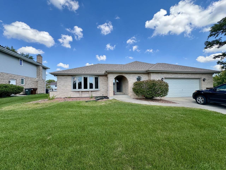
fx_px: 91
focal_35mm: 14
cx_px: 113
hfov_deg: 102.1
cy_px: 85
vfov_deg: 85.7
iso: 50
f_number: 2.2
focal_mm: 2.22
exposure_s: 1/812
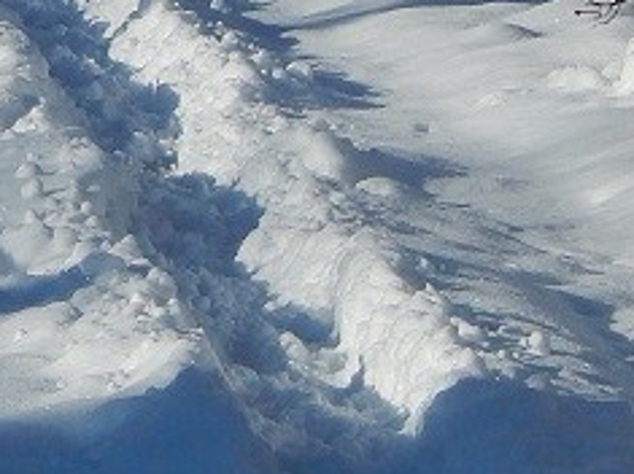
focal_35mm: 515
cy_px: -466
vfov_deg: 2.9
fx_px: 9428
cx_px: -227
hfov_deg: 3.8
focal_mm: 18.7
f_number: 9
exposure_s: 1/500
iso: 125
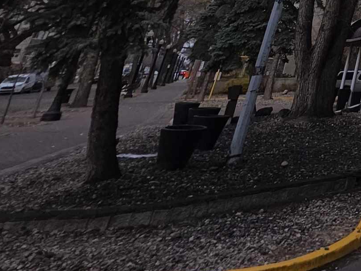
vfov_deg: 22.5
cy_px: -166
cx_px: 661
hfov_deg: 21.9
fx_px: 511
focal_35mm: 49
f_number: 1.9
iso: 20
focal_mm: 2.2
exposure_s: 1/320
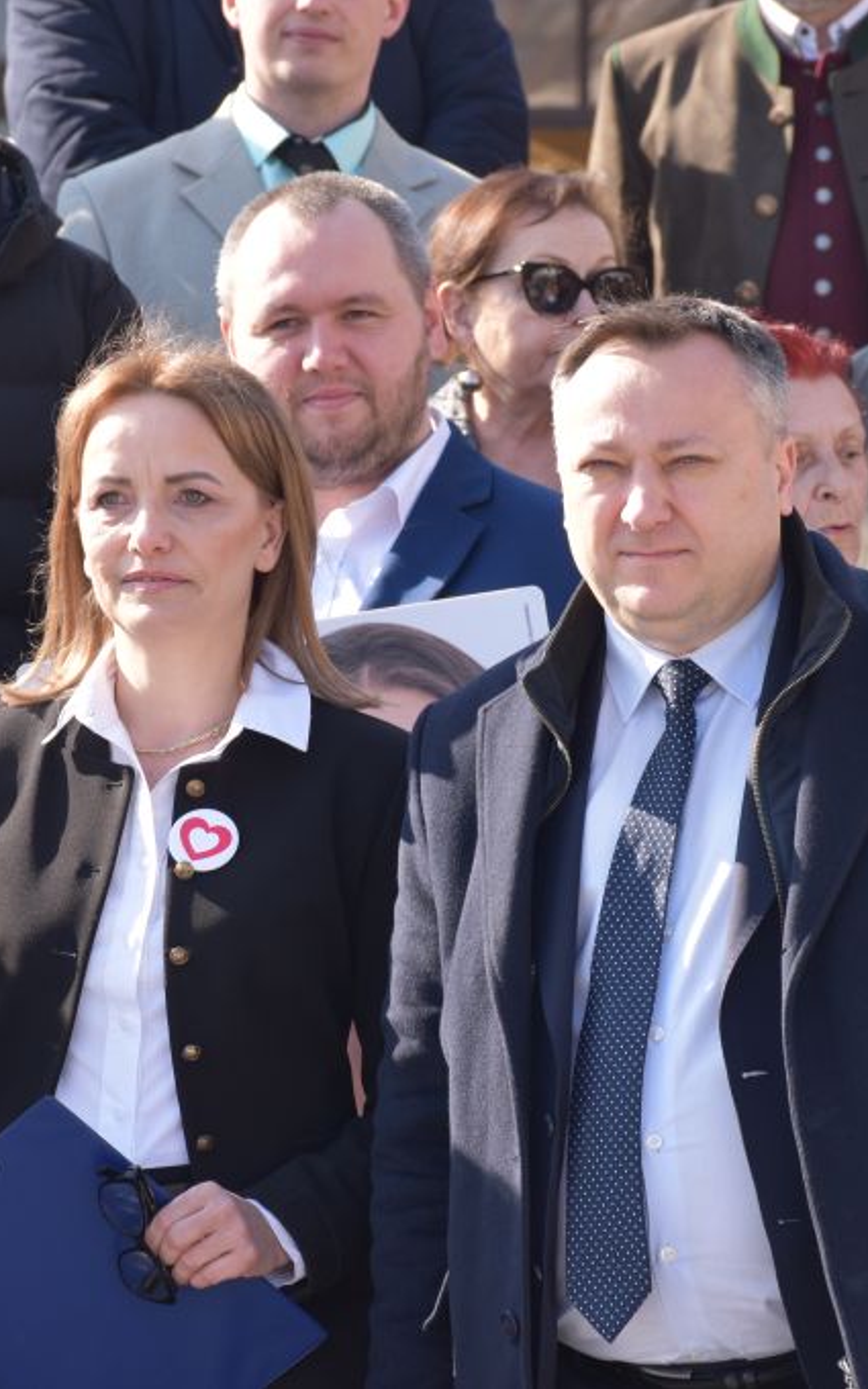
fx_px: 8280
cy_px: 693
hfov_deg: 6.0
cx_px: 417
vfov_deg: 9.6
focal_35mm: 219
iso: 250
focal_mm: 95
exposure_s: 1/250
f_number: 8
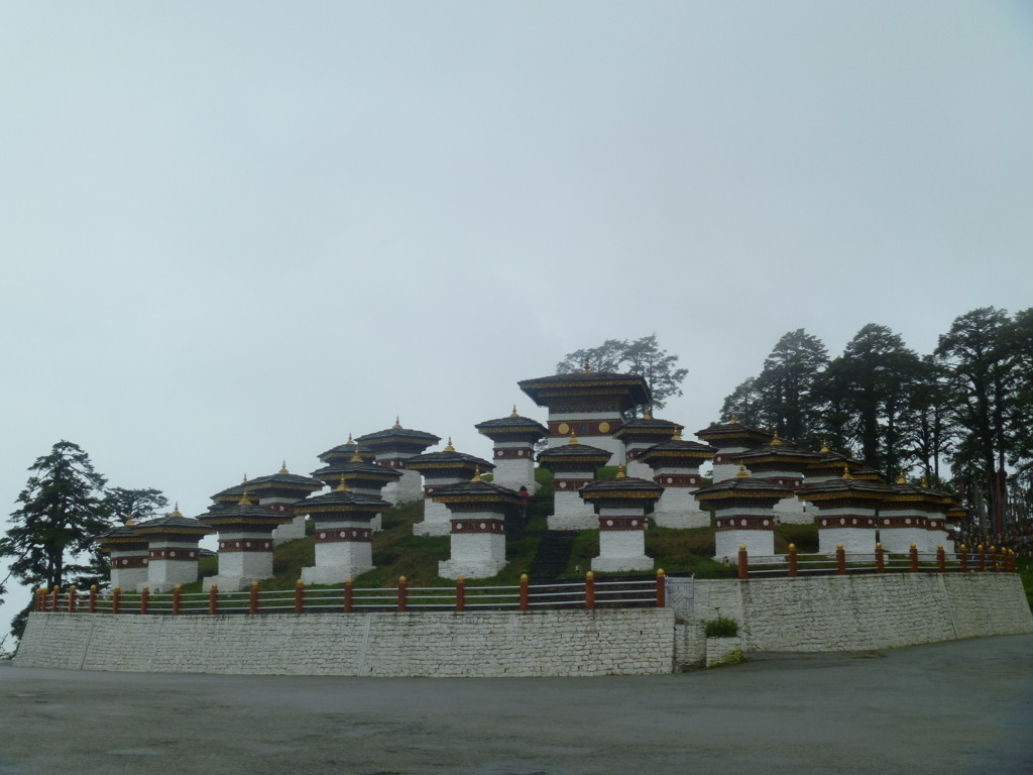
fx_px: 1224
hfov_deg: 45.8
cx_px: 516
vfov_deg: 35.1
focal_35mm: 41
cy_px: 388
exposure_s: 1/400
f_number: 5.6
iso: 100
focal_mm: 7.2
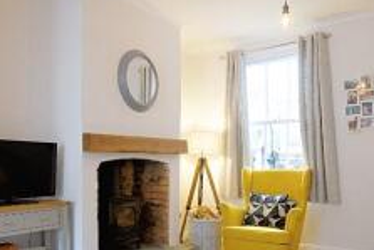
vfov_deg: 40.6
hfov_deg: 58.4
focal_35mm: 32
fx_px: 333
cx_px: 156
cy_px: 170
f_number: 4
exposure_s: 1/160
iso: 2500
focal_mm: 10
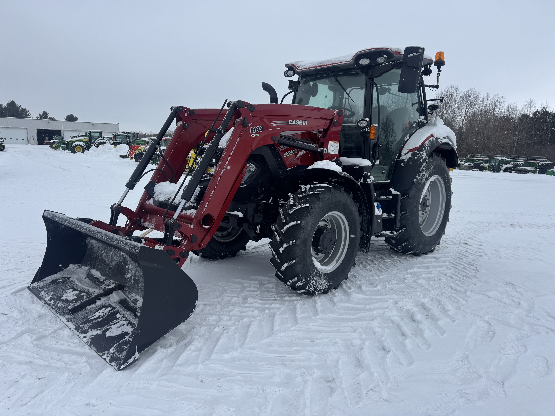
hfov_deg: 71.6
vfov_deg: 56.8
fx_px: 385
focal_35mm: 24
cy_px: 208
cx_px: 278
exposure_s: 1/3096
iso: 80
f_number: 1.78
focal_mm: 6.76
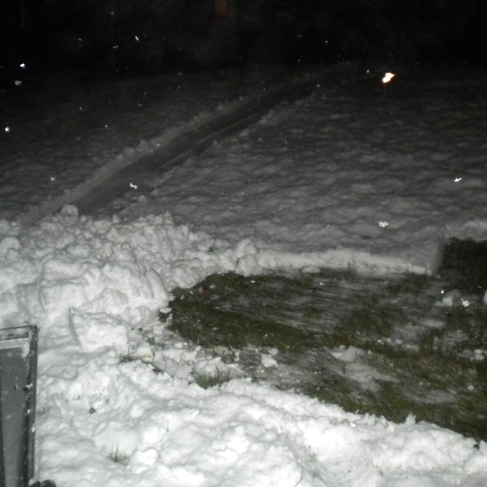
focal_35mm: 42
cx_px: 229
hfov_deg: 40.0
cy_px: 247
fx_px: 669
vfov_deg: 40.0
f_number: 3.1
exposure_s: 1/30
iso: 400
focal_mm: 6.3
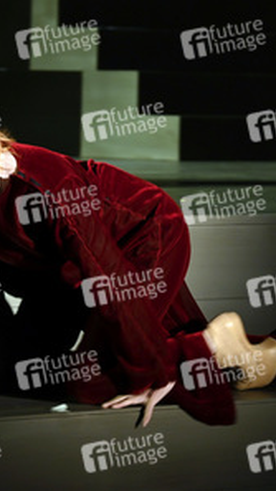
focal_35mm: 183
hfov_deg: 6.6
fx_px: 2382
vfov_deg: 11.8
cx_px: 80
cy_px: 246
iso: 1600
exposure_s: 1/60
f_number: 6.3
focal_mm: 115
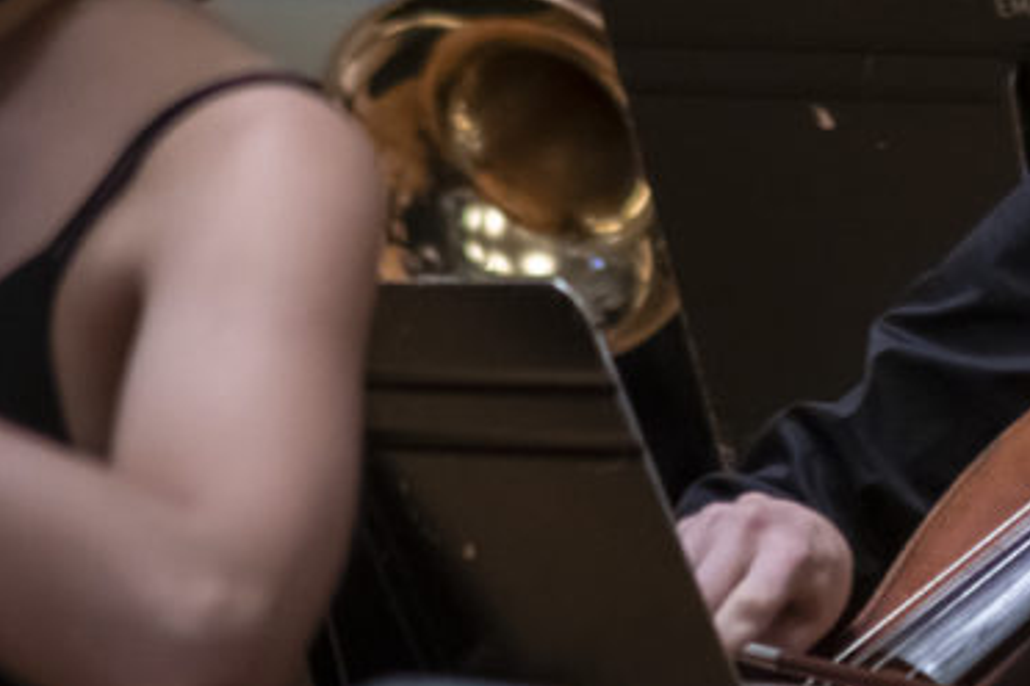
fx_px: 21285
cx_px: 1304
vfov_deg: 1.8
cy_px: -54
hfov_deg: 2.8
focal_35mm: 744
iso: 3200
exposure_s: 1/100
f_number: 4.5
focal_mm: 180
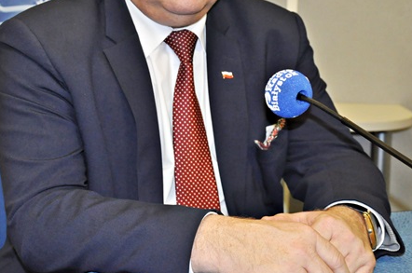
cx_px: 163
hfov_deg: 26.6
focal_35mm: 76
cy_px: 50
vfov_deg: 17.7
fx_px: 868
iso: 800
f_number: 4
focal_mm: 28
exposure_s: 1/60
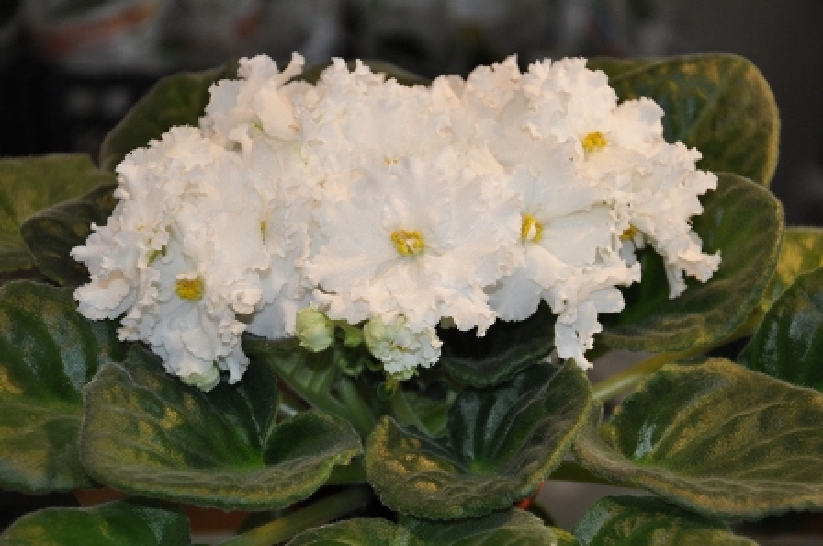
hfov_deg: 23.4
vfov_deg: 15.6
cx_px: 412
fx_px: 1985
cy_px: 273
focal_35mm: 87
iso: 500
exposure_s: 1/80
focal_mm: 58
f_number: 5
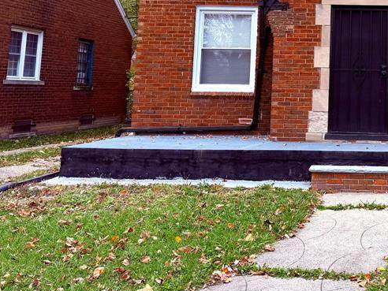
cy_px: 24
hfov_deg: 35.4
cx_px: 364
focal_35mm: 50
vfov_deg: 27.9
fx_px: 560
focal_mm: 6.76
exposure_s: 1/1493
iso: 100
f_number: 1.78
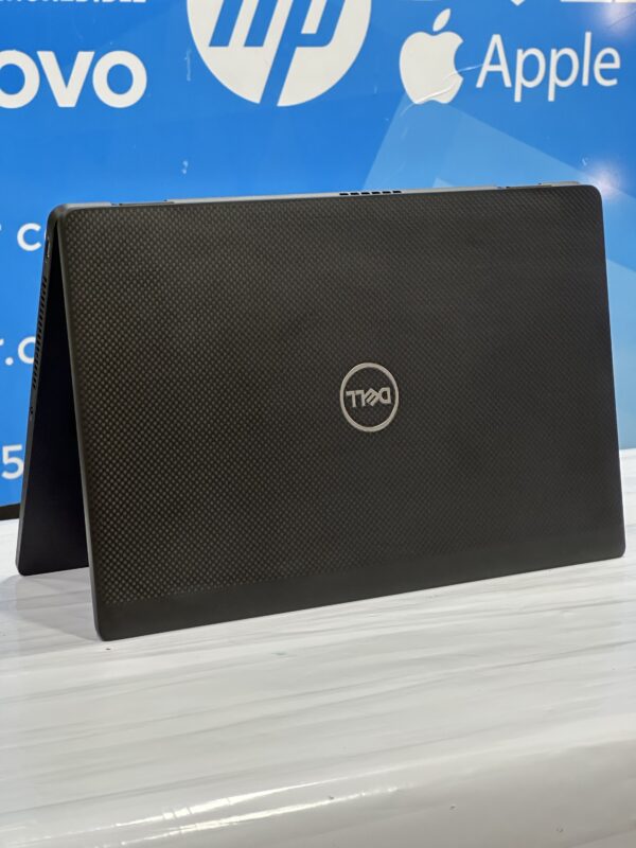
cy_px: 424
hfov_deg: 19.1
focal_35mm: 77
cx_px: 318
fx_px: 1886
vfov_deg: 25.3
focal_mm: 9
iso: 160
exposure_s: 1/100
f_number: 2.8
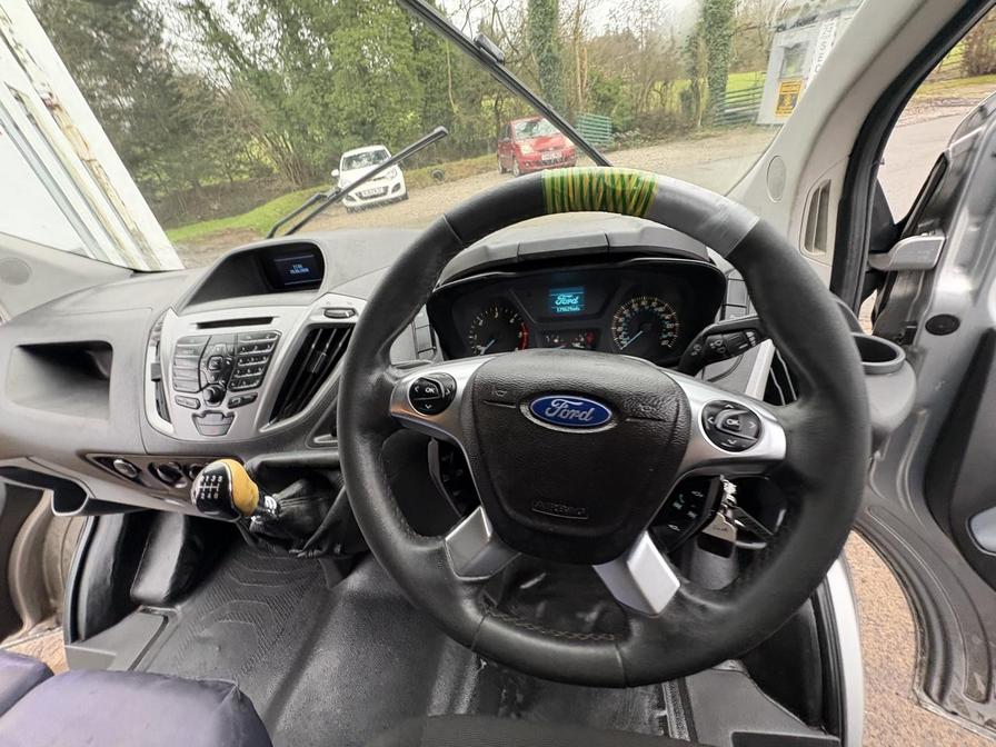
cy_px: 374
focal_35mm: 14
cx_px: 498
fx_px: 403
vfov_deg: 85.7
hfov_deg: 102.1
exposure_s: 1/60
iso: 320
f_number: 2.2
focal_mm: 2.22
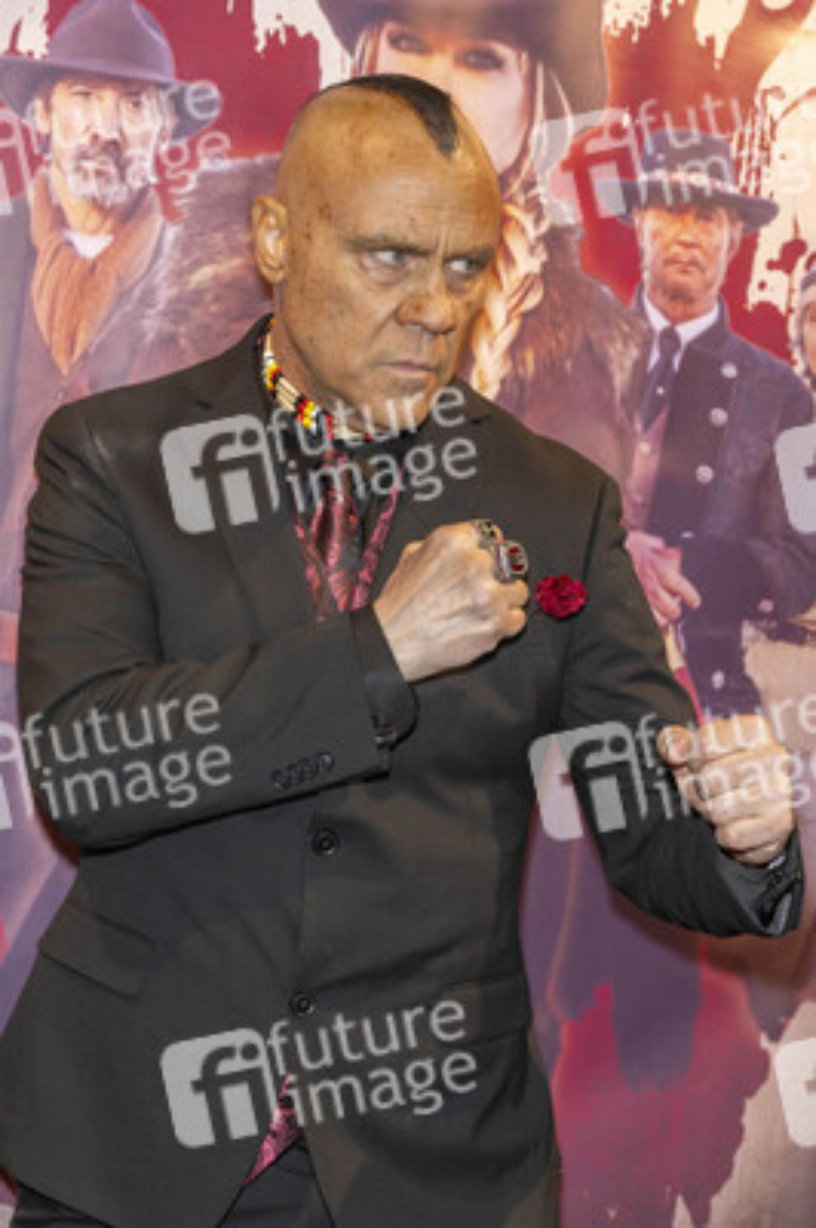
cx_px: 408
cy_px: 614
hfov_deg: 21.9
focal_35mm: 62
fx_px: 2111
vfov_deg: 32.4
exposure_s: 1/200
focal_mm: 62
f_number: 5
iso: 800
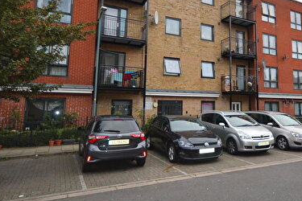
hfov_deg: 62.0
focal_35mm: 28
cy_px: 77
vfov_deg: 46.1
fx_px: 235
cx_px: 224
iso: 100
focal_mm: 10
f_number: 4.5
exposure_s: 1/200
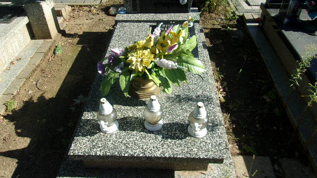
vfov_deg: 38.6
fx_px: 252
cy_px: 65
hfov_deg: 64.3
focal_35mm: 30
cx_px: 160
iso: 80
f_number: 10.4
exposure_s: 1/70
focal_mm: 4.9
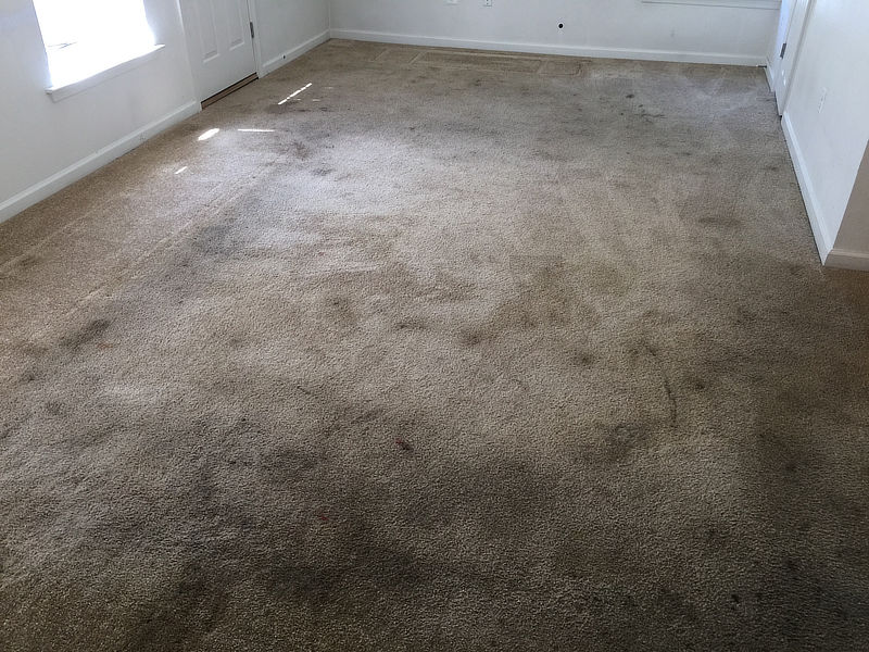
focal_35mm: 29
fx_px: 728
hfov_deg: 61.7
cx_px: 434
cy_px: 326
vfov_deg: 48.2
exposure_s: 1/30
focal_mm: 4.2
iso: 50
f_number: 2.2
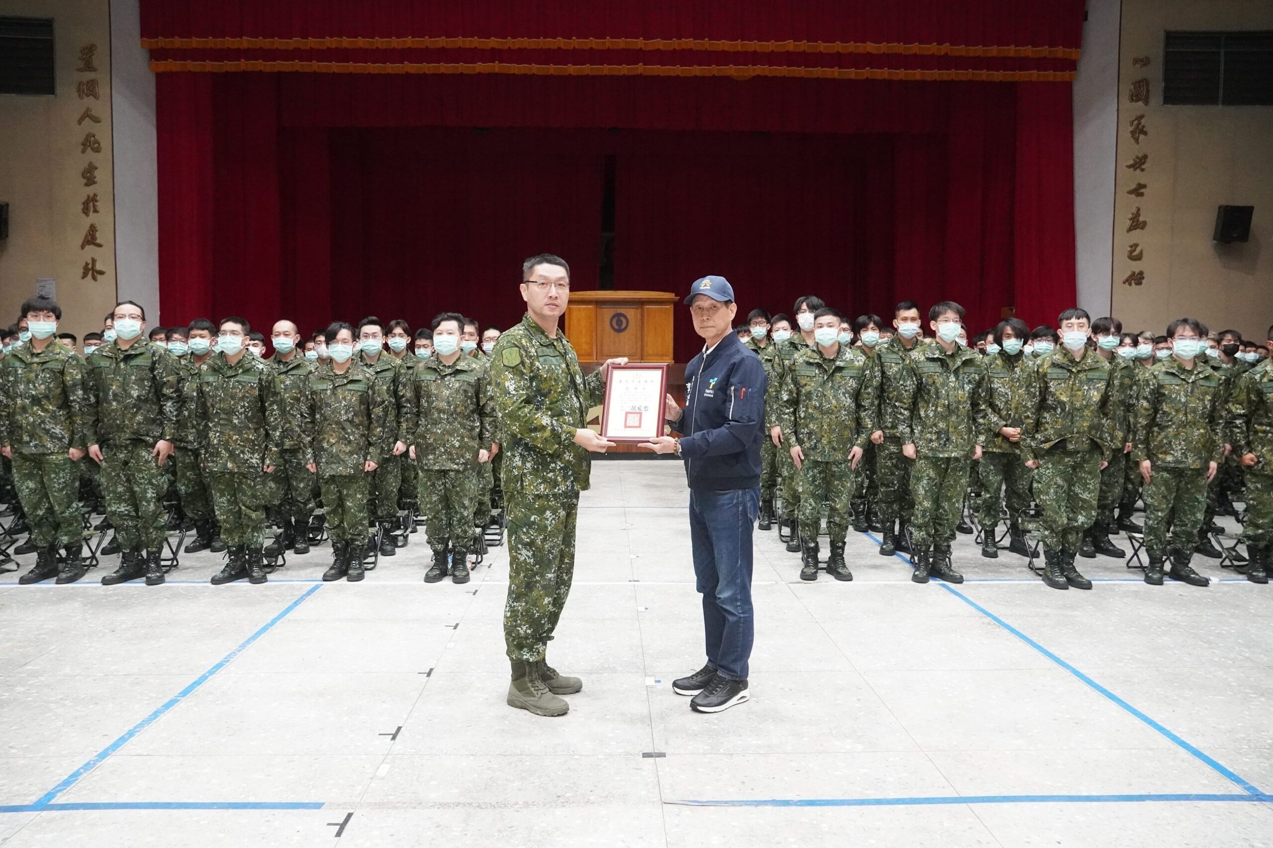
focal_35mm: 27
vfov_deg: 47.9
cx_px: 636
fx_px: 955
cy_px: 424
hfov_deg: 67.4
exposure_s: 1/160
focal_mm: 18
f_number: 4.5
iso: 4000
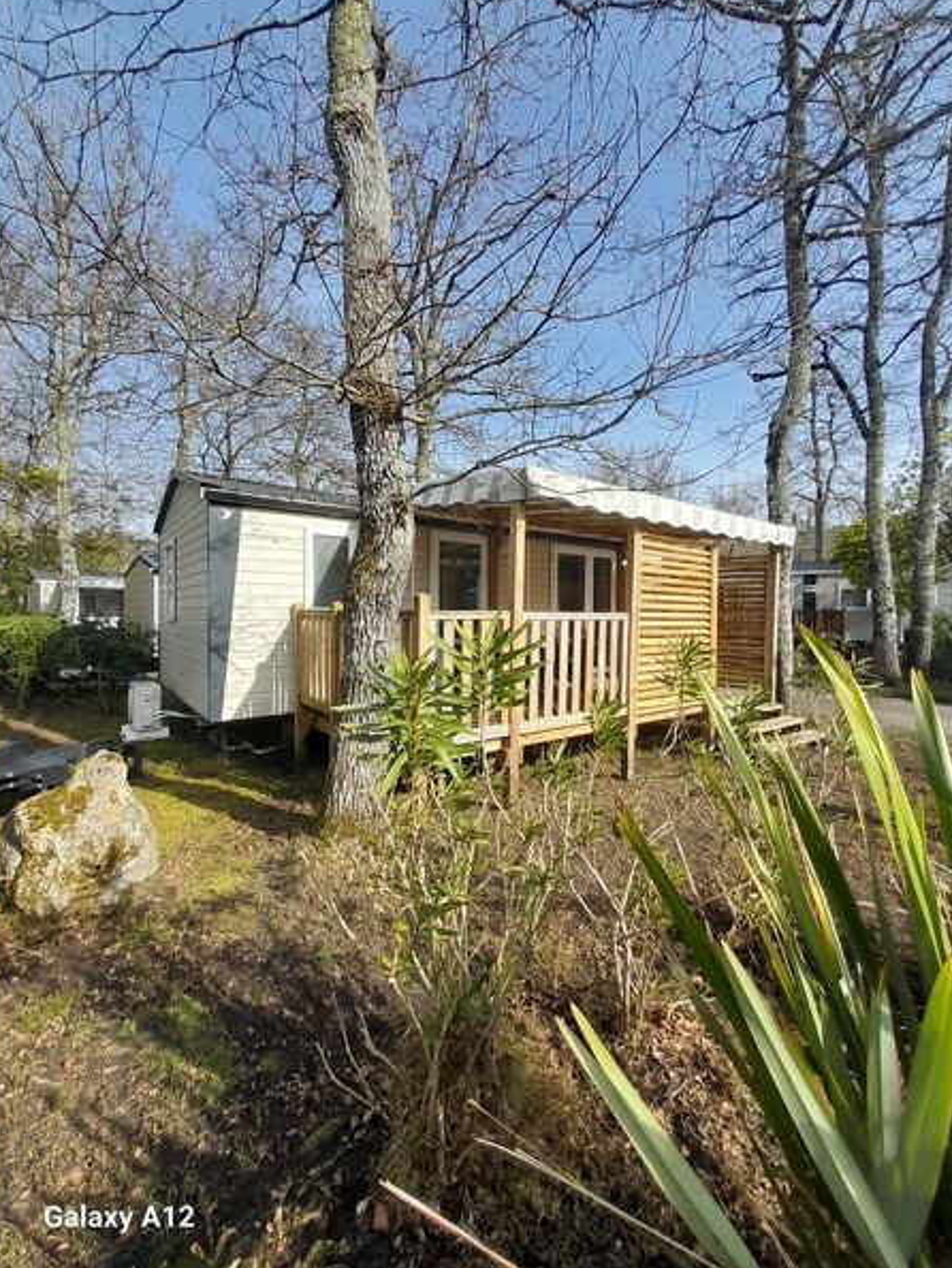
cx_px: 491
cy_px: 621
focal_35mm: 14
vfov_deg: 102.0
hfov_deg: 85.7
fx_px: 513
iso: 40
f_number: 2.2
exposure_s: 1/740
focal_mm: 1.13
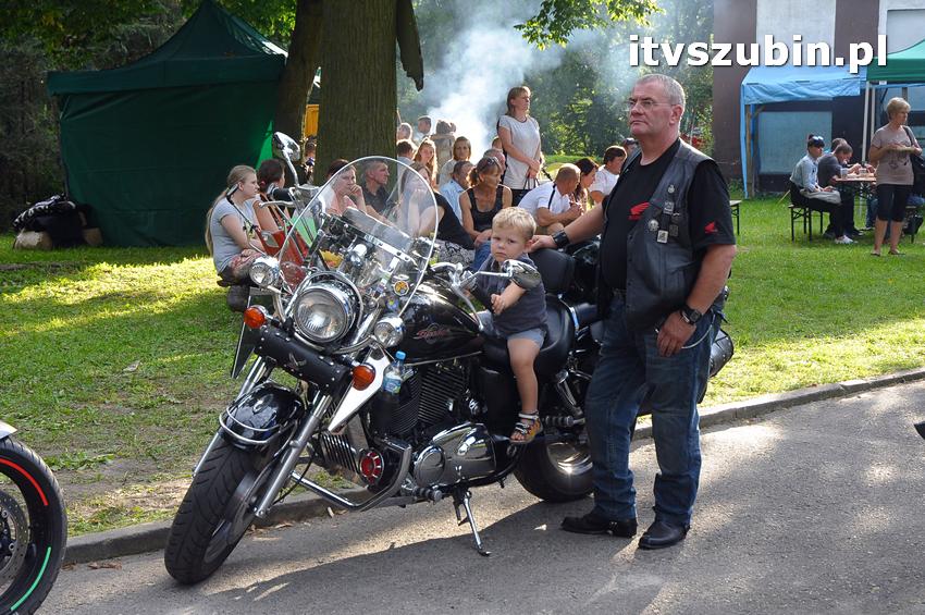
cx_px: 462
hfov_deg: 30.5
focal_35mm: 66
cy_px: 308
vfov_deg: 20.6
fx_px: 1694
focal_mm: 44
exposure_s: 1/250
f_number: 8
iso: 640
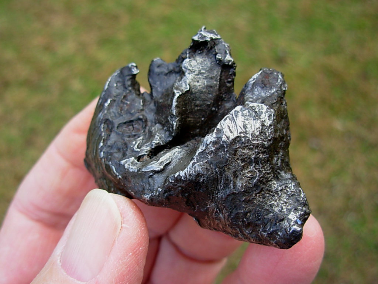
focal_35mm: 38
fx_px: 415
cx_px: 189
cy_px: 142
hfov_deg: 49.0
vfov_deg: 37.7
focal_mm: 6.3
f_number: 2.9
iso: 50
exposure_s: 1/203
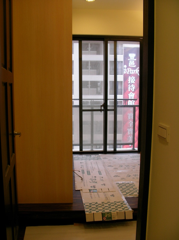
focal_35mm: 38
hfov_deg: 37.7
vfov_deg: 49.0
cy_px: 120
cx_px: 90
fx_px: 262
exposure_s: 1/30.2
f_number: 3.5
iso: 50
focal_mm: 5.8
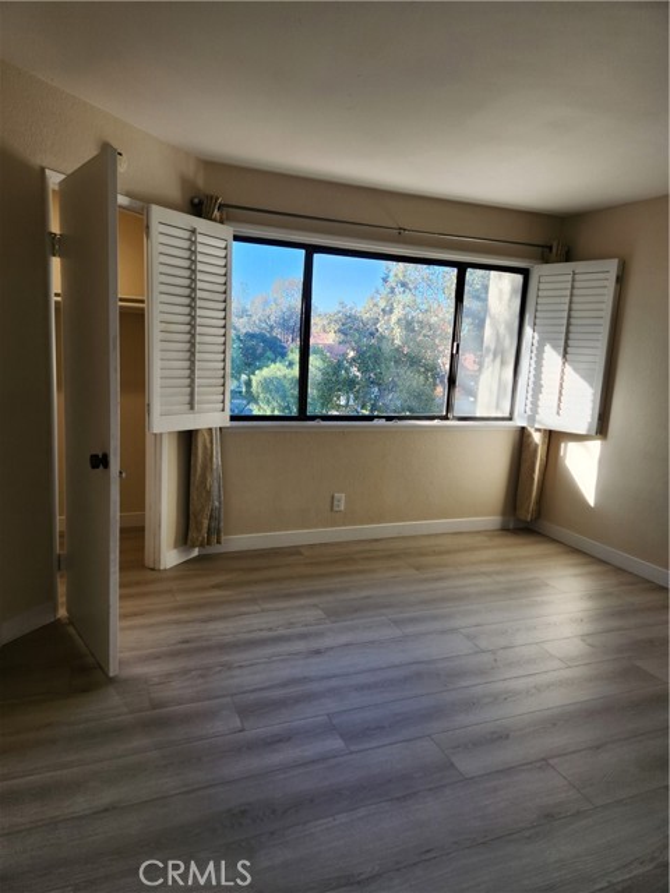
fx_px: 594
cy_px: 446
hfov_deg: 58.9
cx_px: 335
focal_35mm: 23
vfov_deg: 73.9
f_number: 1.8
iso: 50
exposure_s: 1/180
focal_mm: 5.4
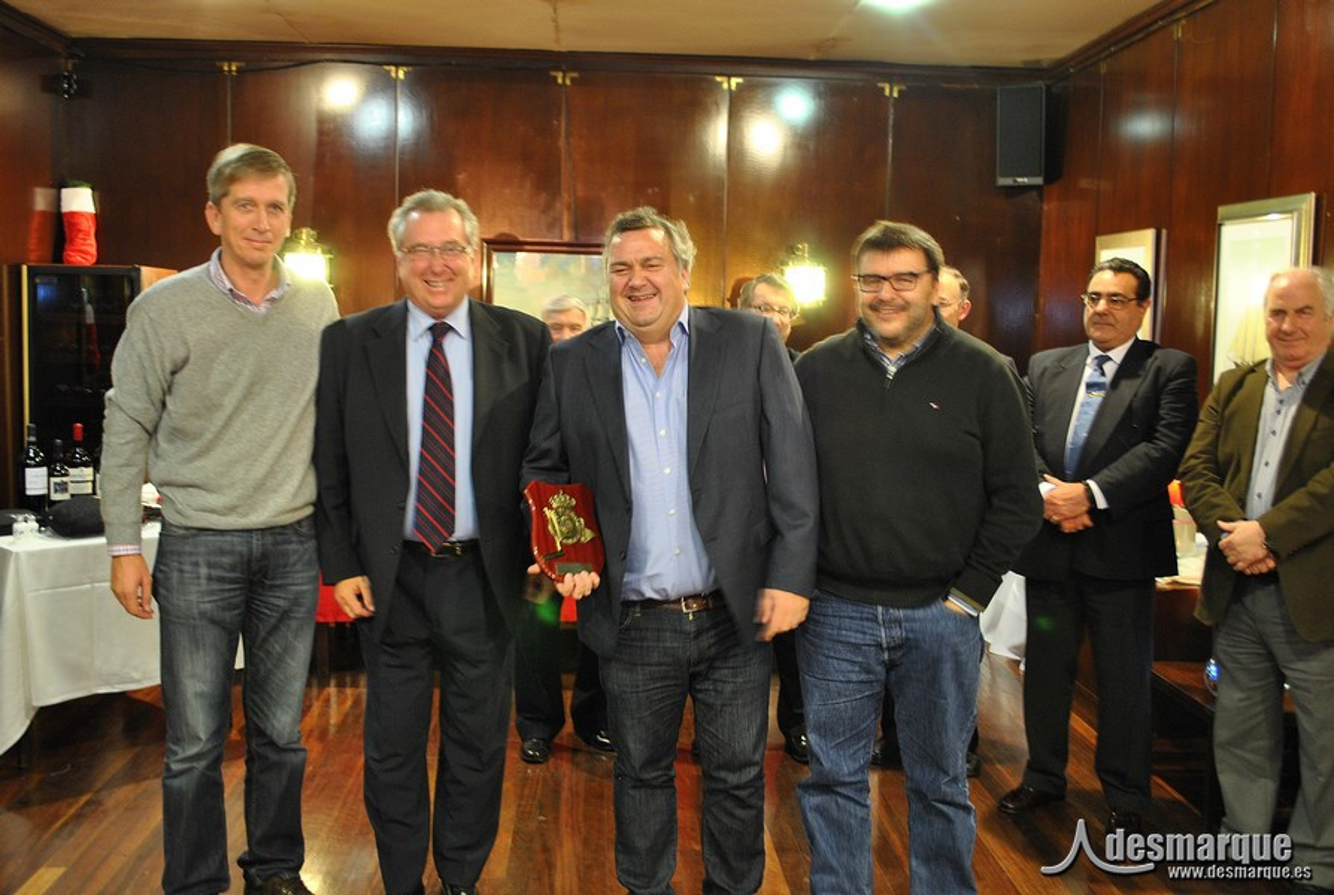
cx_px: 667
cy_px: 448
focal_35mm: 36
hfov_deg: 53.0
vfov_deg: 37.0
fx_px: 1337
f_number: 4
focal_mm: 24
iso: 400
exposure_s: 1/2.5
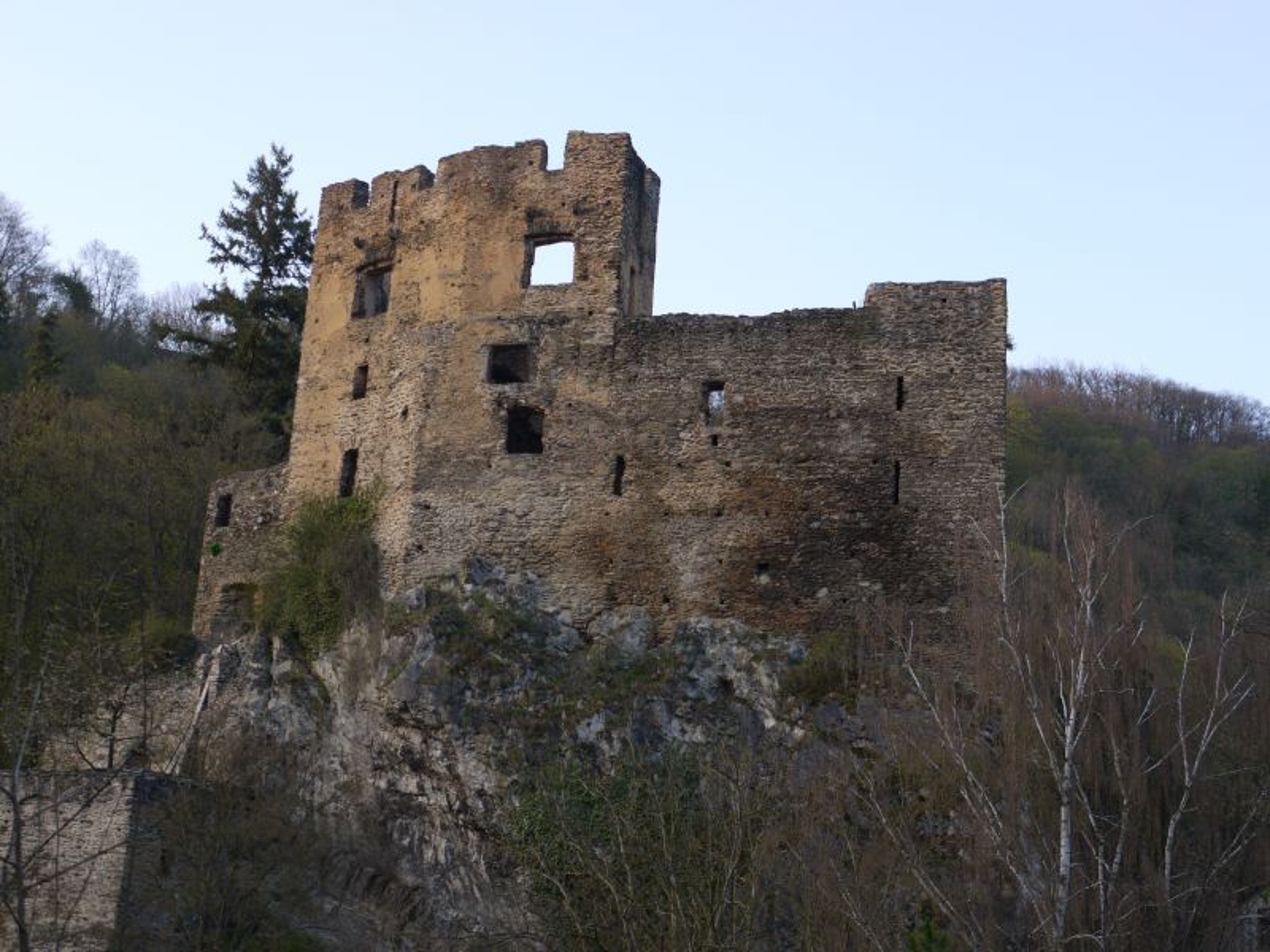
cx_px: 635
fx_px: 1908
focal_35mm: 52
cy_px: 476
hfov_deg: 36.8
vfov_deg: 28.0
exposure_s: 1/60
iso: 100
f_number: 5
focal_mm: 26
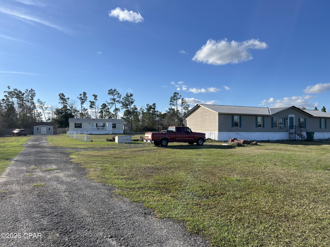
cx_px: 165
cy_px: 124
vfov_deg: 53.1
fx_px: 248
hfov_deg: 67.3
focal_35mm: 26
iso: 50
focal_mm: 5.1
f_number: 1.6
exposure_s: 1/4149
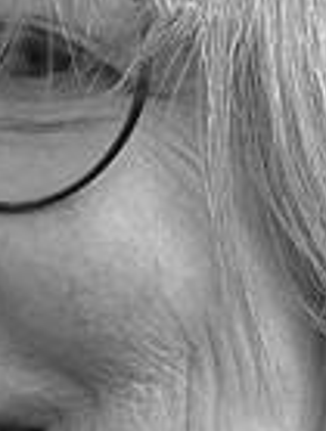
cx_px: 33
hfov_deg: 4.2
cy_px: 544
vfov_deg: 5.5
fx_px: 4450
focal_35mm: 356
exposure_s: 1/200
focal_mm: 10.5
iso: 100
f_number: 4
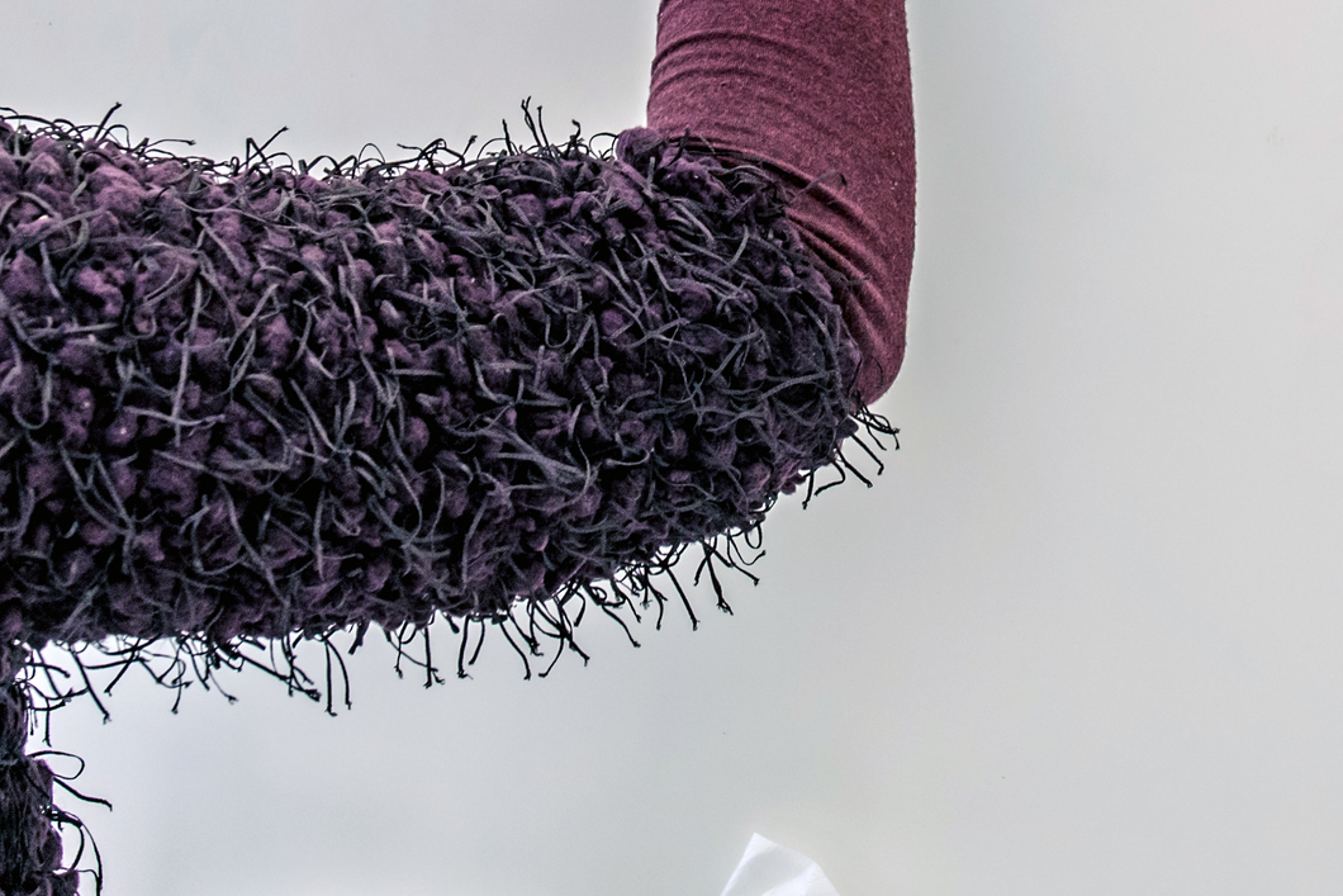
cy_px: 27
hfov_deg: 17.5
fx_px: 4365
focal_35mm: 117
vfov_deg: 11.6
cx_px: 740
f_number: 5
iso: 400
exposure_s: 1/250
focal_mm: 31
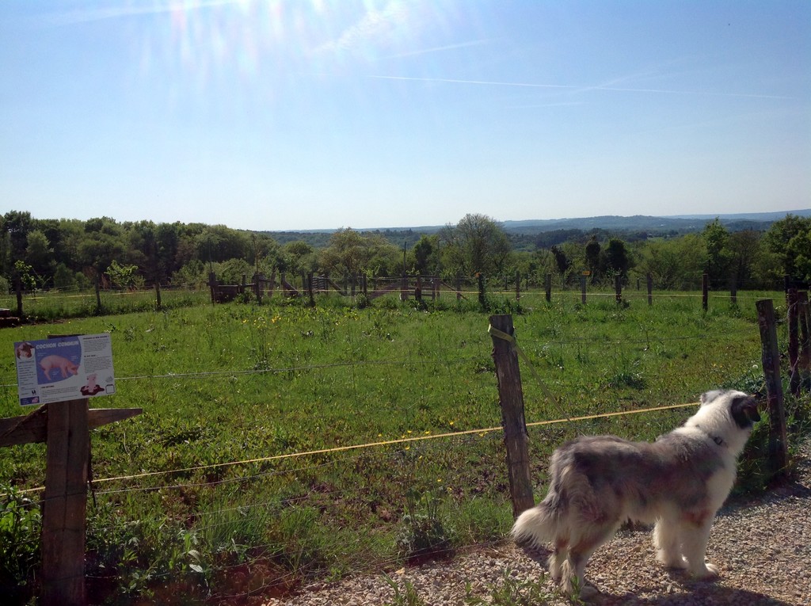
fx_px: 819
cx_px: 406
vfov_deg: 40.6
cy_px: 303
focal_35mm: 35
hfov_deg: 52.7
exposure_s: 1/2747
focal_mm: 4.28
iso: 50
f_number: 2.4
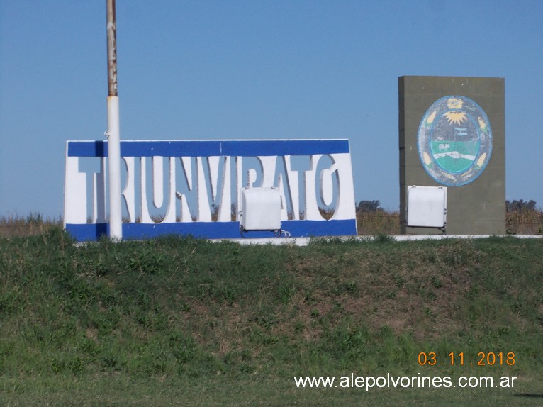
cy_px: 204
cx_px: 272
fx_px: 2195
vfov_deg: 10.6
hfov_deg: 14.1
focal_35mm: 140
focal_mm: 20
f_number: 13.6
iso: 80
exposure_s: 1/160
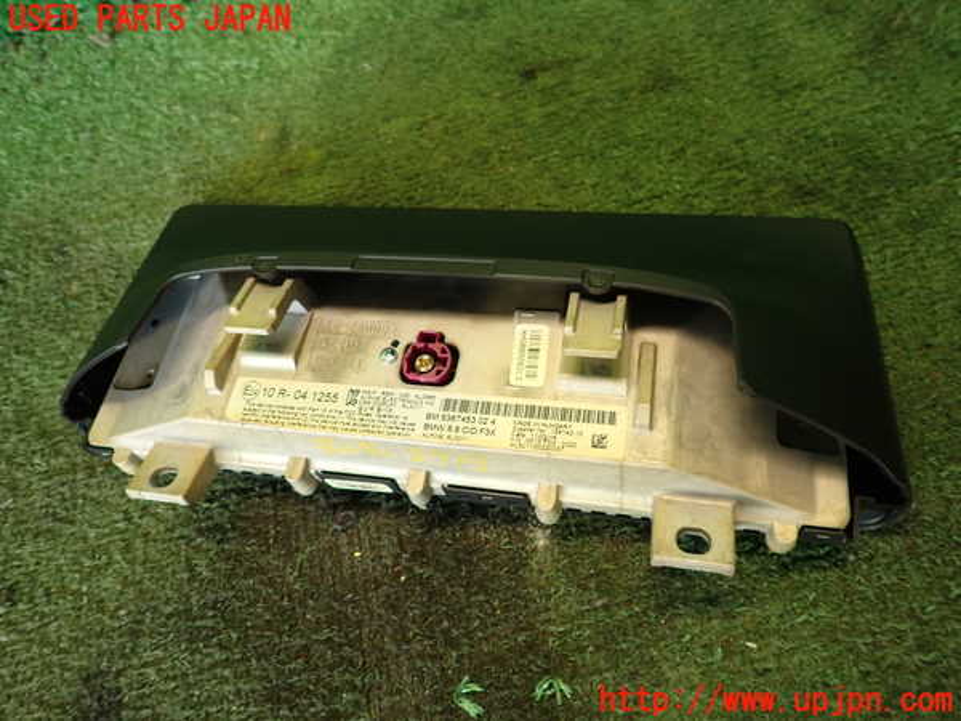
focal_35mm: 25
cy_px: 360
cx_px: 480
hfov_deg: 69.4
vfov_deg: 54.9
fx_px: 694
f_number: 2
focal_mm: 4.5
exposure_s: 1/50
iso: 200
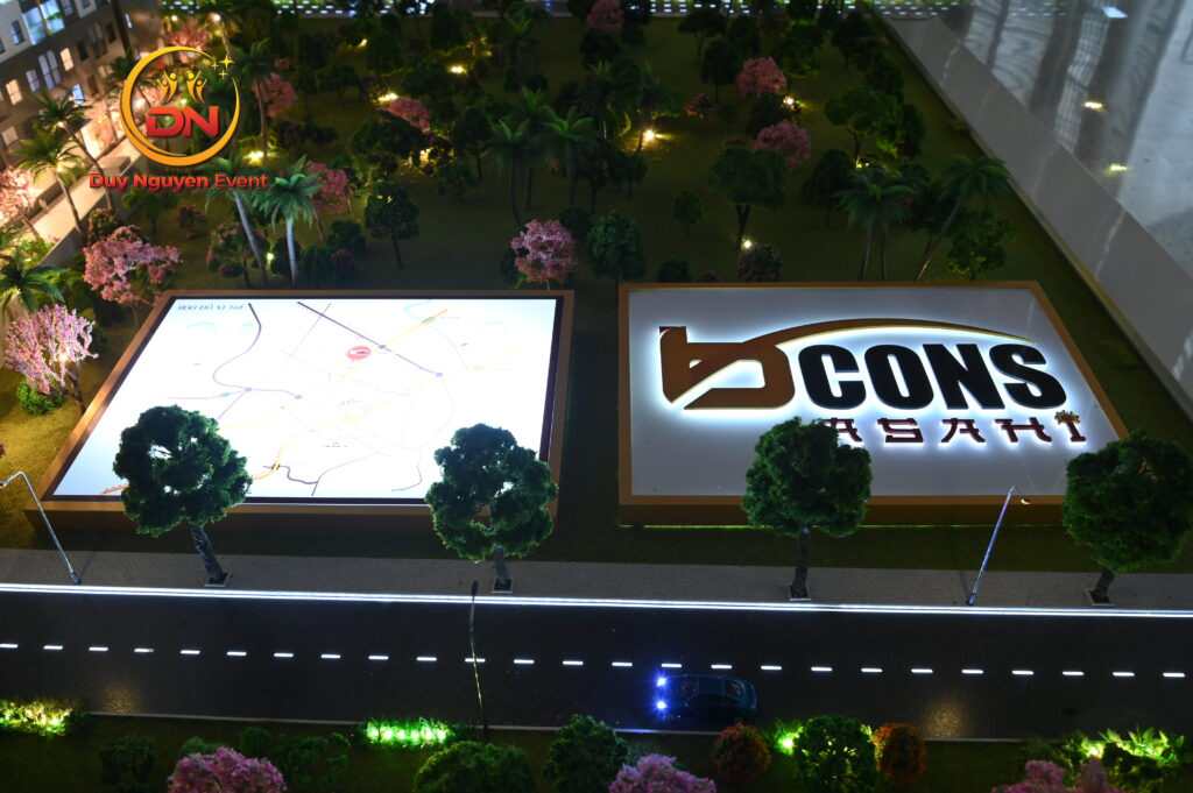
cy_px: 396
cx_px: 596
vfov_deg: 44.9
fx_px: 960
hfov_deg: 63.7
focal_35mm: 29
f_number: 6.3
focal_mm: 29
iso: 500
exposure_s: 1/25
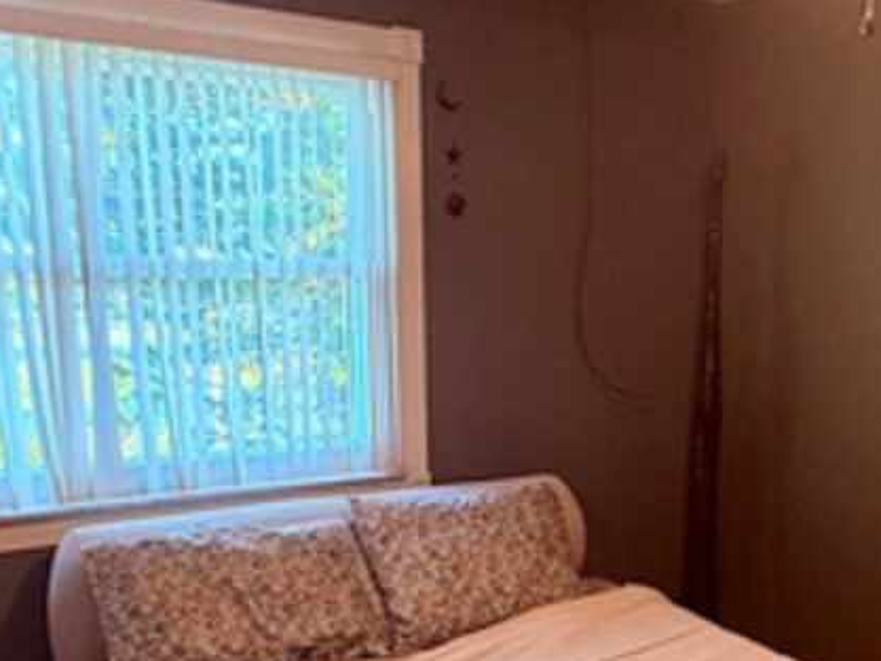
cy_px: 469
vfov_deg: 33.2
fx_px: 1095
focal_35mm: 43
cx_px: 621
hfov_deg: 42.9
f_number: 2.2
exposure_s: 1/60
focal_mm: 2.22
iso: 320
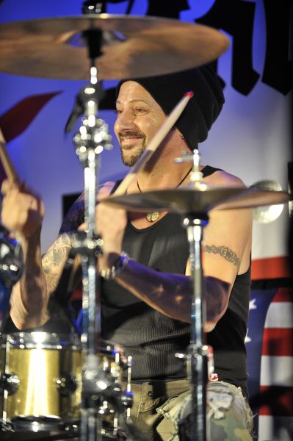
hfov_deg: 6.9
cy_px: 220
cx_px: 146
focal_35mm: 200
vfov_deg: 10.3
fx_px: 2446
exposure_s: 1/125
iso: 1600
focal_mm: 200
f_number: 2.8
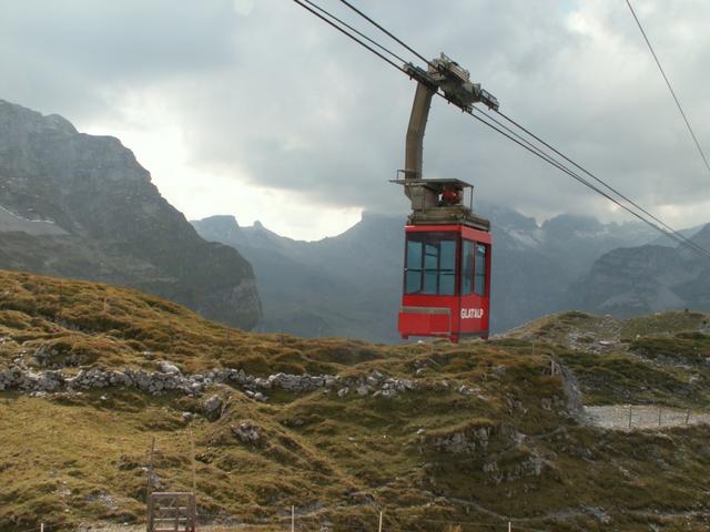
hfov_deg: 52.6
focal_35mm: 35
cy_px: 266
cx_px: 355
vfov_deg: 40.7
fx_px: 718
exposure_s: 1/200
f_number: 5.6
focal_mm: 5.86
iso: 50
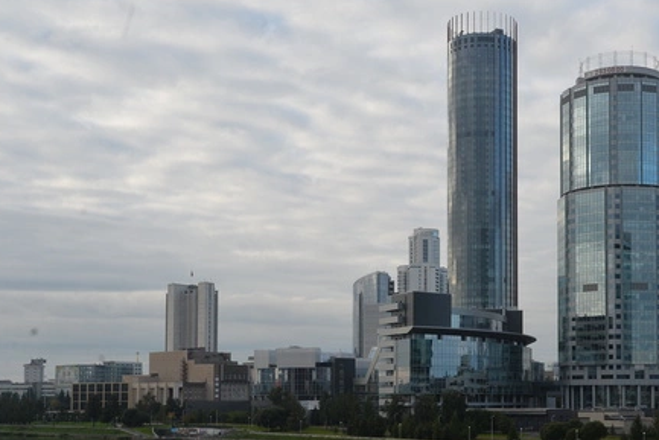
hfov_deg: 35.6
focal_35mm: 55
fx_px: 1007
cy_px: 351
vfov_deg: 24.3
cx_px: 473
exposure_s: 1/800
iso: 800
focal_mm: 34
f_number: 10
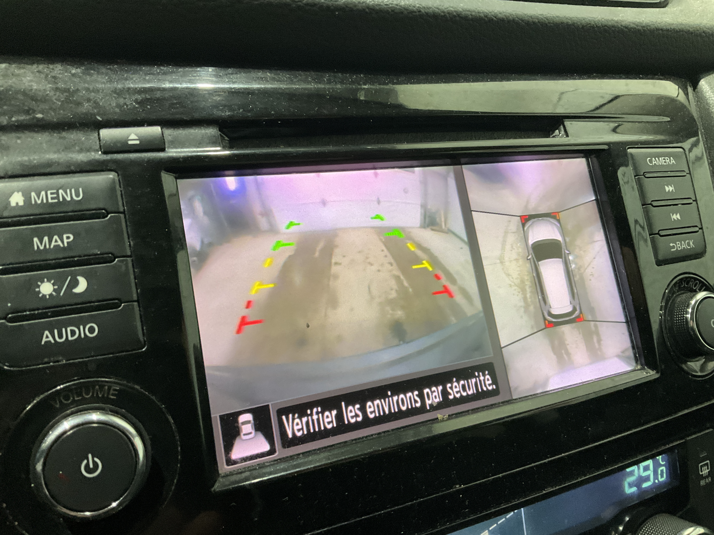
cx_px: 357
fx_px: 598
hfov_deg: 61.7
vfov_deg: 48.2
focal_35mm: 29
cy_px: 268
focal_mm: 3
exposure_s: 1/59
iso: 160
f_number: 1.8
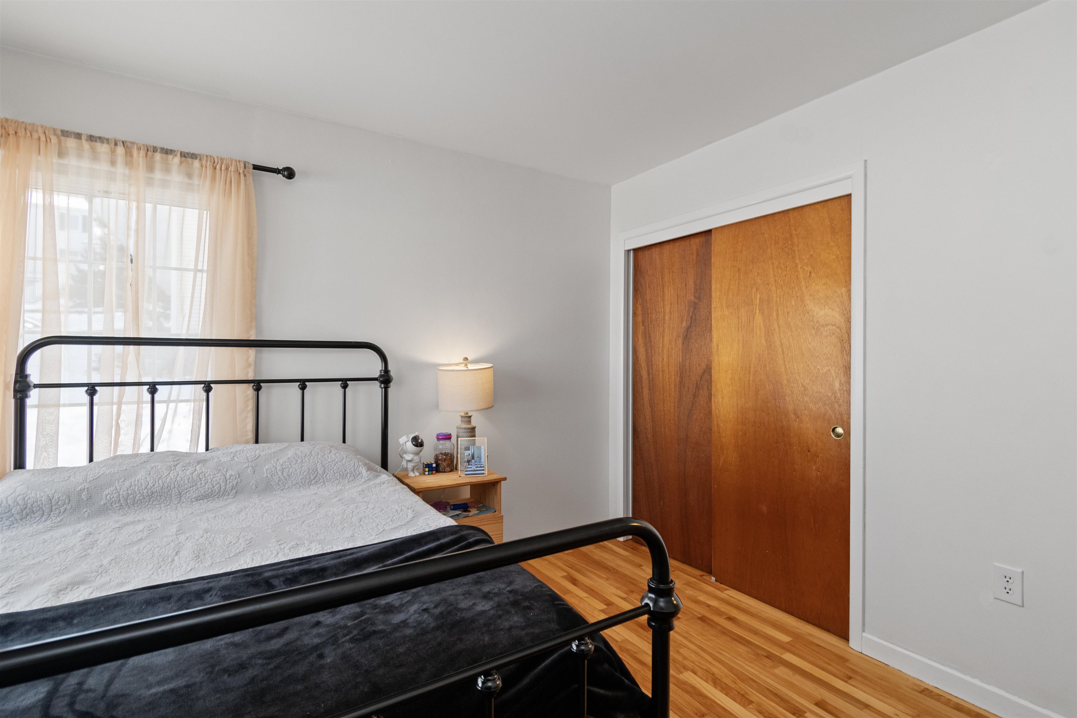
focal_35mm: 15
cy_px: 359
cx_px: 538
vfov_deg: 77.3
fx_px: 449
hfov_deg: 100.4
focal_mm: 10
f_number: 7.1
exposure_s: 1/8
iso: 800
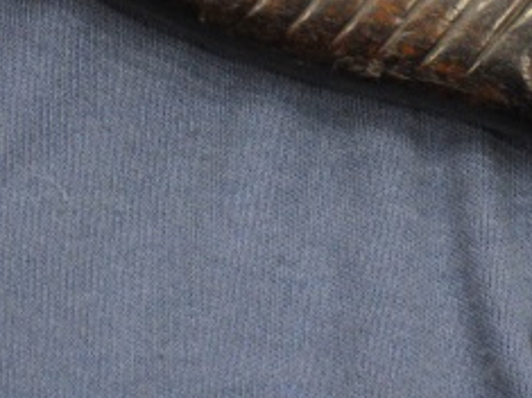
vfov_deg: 6.2
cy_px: 53
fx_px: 3675
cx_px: 321
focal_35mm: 239
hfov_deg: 8.3
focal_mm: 65
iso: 3200
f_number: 5
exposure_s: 1/80
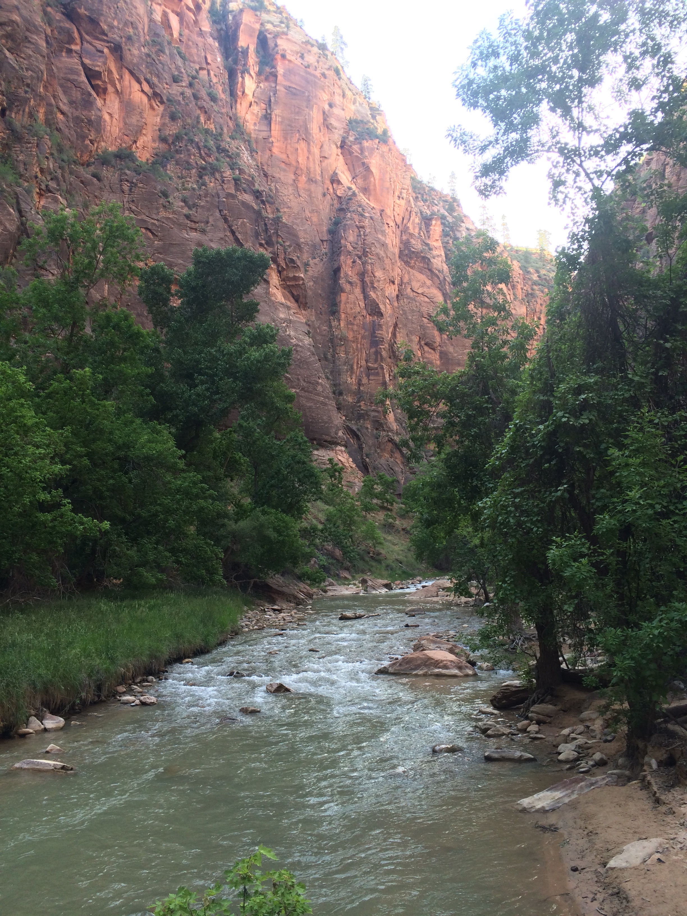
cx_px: 344
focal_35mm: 29
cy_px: 458
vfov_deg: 61.7
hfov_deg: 48.2
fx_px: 767
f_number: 2.2
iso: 50
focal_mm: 4.15
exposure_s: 1/120
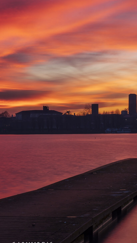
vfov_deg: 20.7
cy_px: 101
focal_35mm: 103
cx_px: 59
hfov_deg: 11.8
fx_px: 665
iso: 100
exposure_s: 2.5
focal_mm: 50
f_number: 13
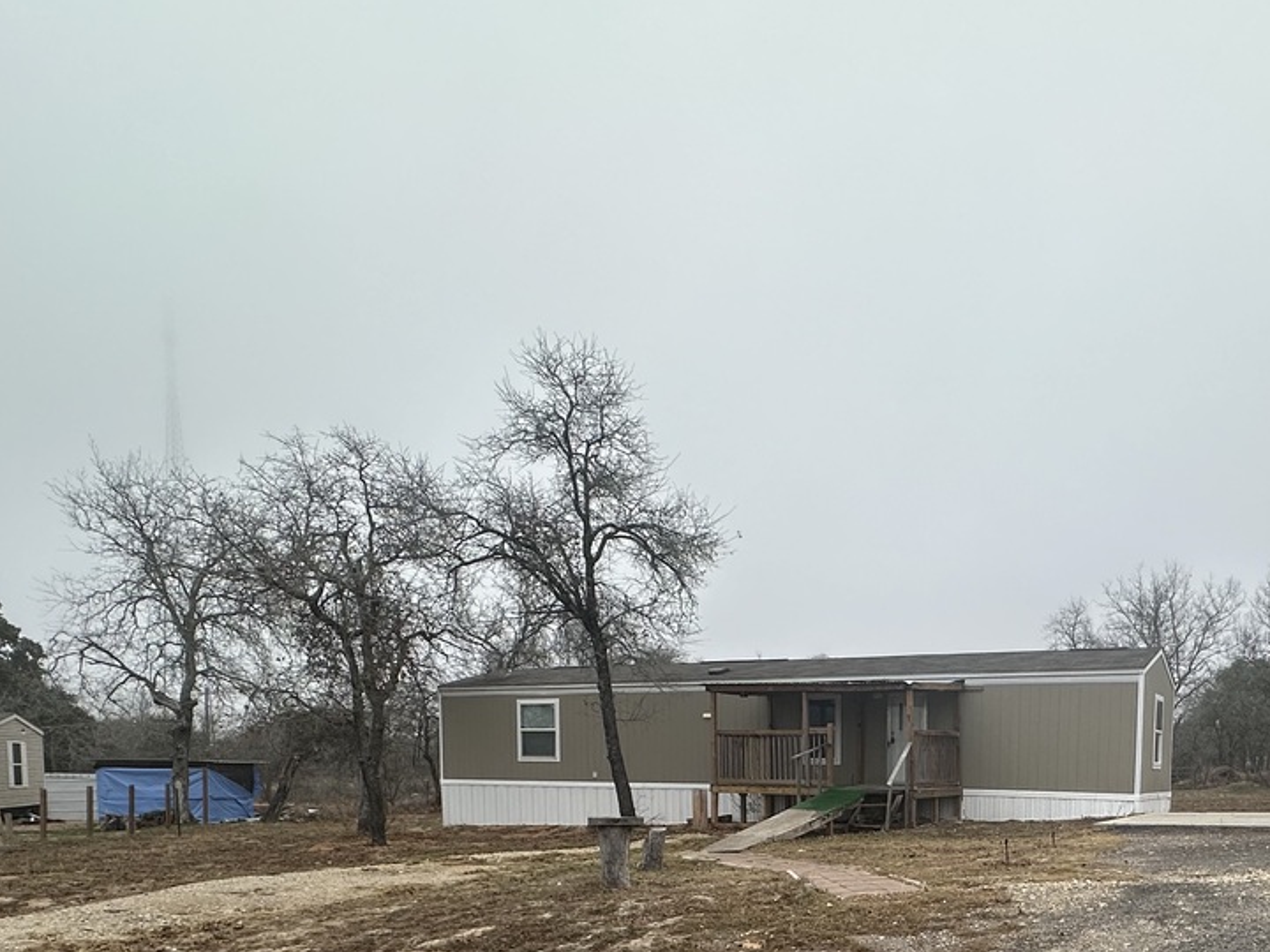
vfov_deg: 45.1
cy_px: 857
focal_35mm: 28
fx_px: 1027
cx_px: 903
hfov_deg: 61.0
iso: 40
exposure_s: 1/558
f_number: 2.2
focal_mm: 2.22
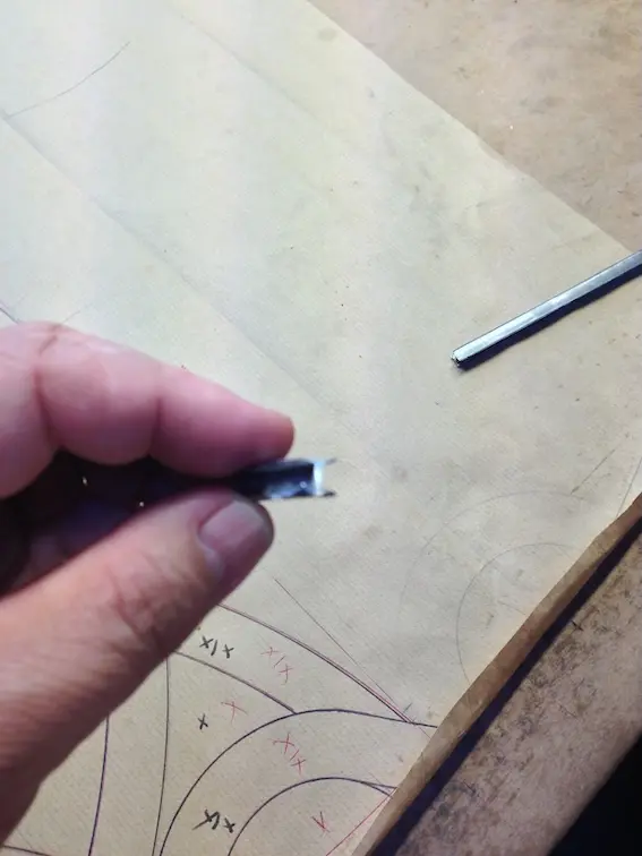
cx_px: 321
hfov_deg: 42.9
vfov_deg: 55.4
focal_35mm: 33
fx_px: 816
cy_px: 428
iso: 50
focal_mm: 4.13
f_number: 2.4
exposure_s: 1/30
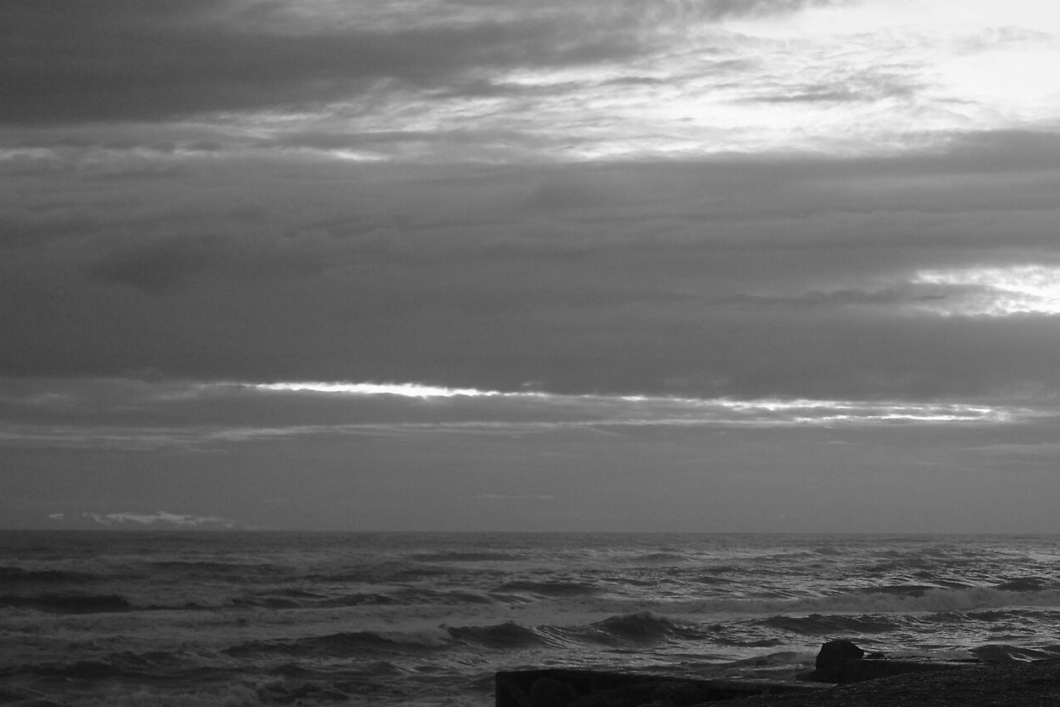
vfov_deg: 17.5
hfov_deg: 25.2
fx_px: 2296
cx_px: 964
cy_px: 323
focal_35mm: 78
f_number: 2.8
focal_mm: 27
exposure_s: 1/80
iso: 400
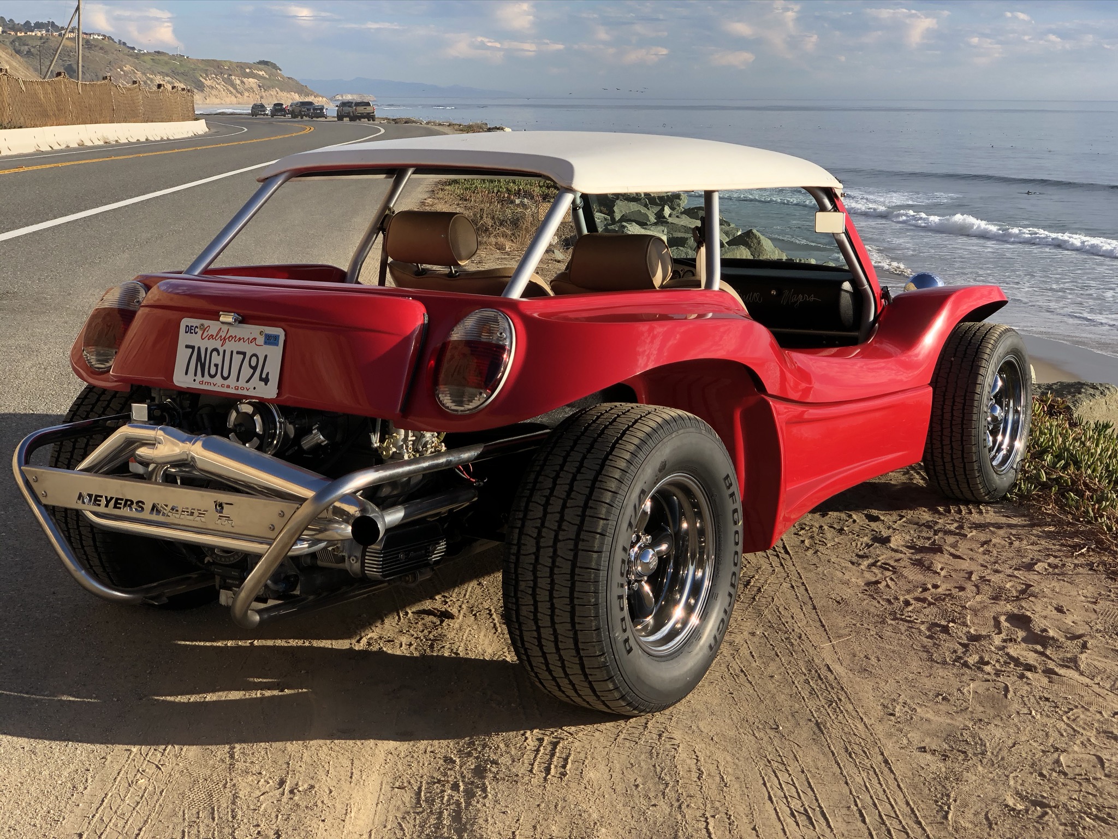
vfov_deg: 28.0
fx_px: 1679
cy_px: 420
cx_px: 559
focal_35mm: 52
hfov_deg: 36.8
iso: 16
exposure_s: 1/631
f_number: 2.4
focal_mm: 6
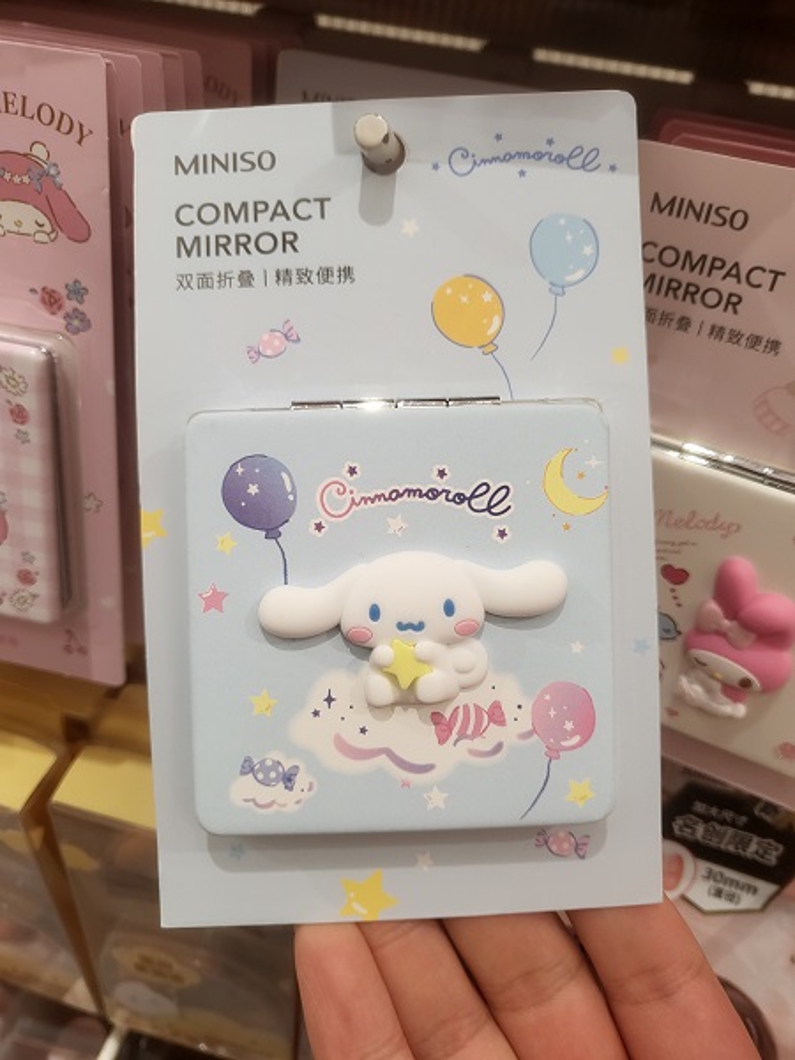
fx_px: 796
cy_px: 530
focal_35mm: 26
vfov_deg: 67.3
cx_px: 398
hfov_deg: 53.1
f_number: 1.8
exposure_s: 1/120
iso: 160
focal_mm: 4.25
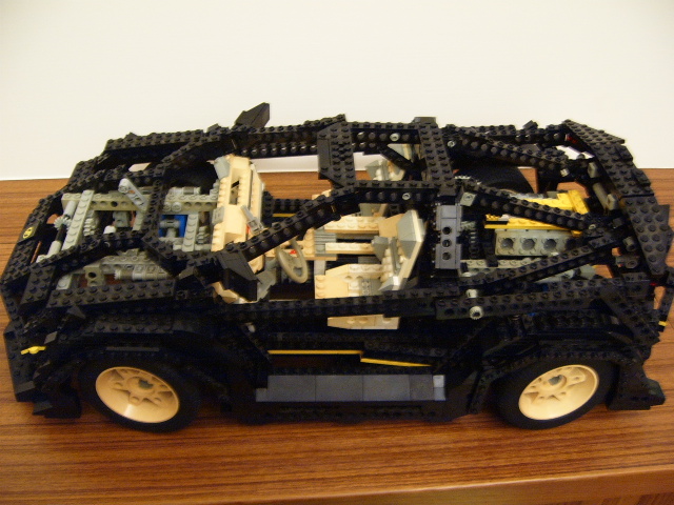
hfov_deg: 50.1
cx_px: 337
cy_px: 252
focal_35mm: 37
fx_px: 720
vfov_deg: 38.7
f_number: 2.9
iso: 141
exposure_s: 1/8
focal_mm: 6.2
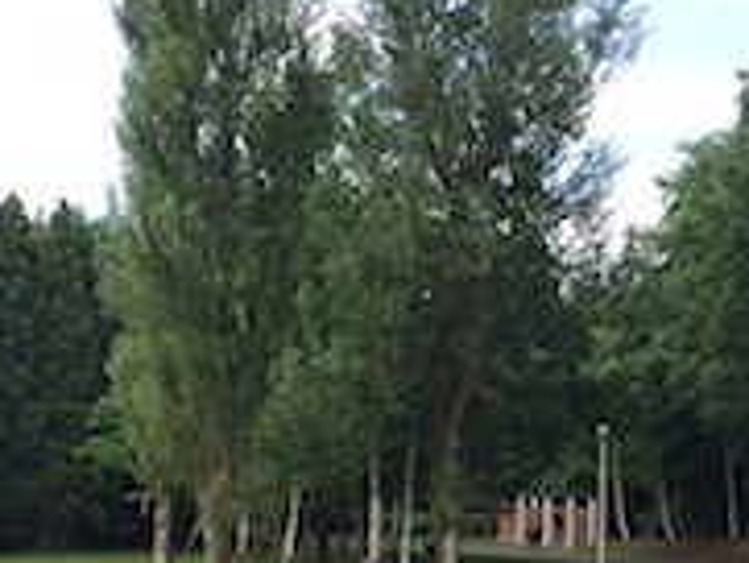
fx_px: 1386
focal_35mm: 64
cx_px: 596
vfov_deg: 22.7
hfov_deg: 29.6
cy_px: 439
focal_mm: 4.15
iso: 32
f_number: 2.2
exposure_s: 1/456
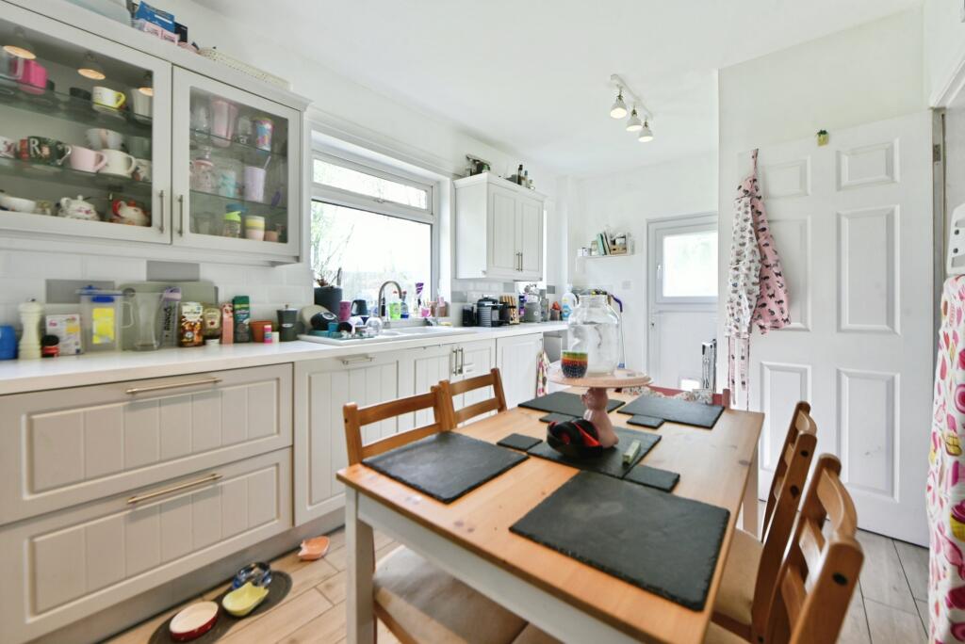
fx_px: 375
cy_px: 322
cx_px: 482
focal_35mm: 14
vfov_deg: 81.3
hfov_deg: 104.2
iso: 500
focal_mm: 14
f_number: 9
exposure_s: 1/30
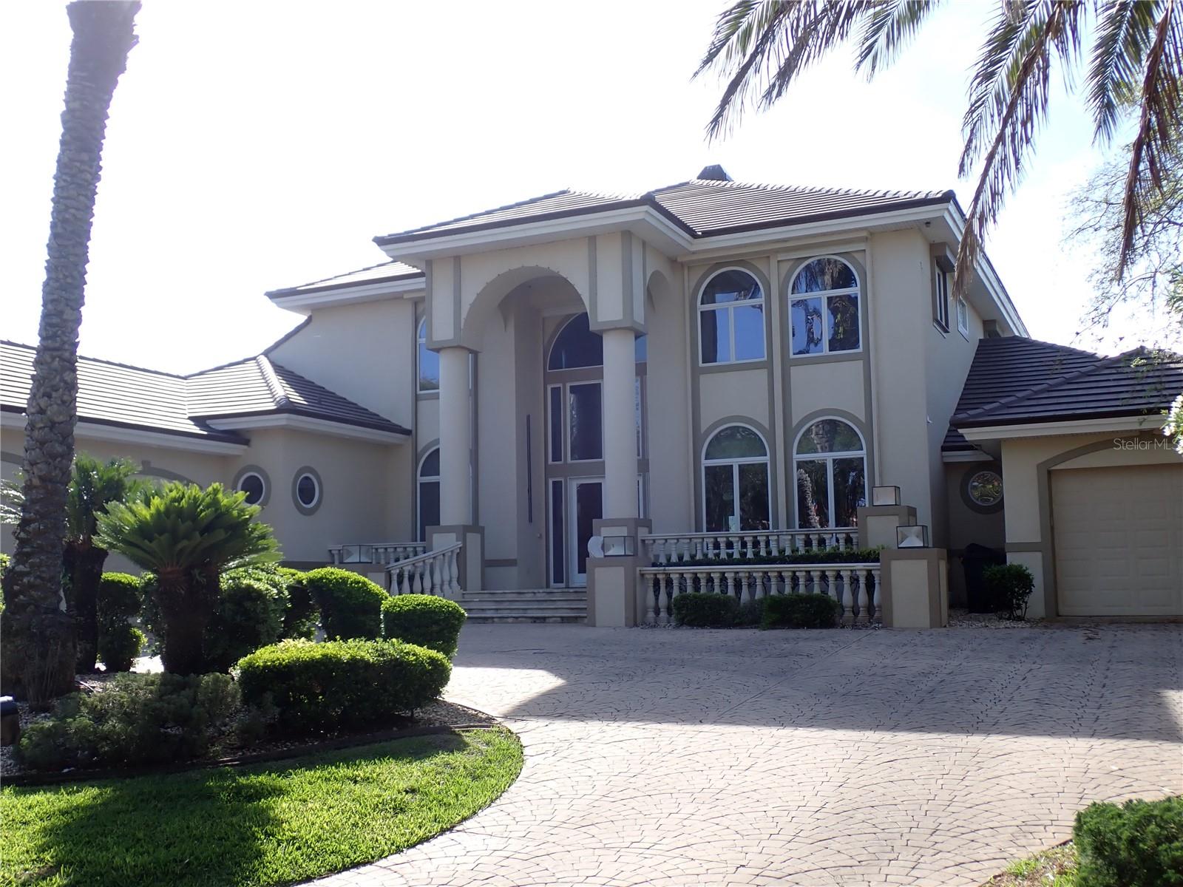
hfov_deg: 51.4
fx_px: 1230
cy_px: 444
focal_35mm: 36
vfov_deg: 39.7
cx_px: 592
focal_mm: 6.37
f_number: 3.5
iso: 100
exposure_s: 1/400
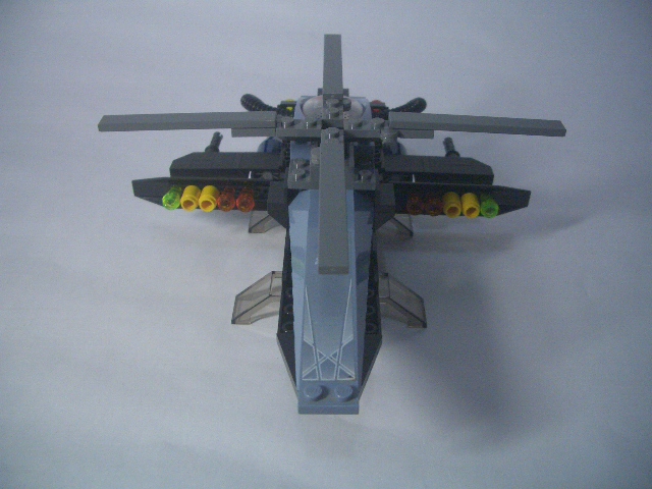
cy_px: 244
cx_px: 326
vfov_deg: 40.7
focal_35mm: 35
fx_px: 659
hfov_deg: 52.6
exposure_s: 1/80
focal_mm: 5.8
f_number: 2.6
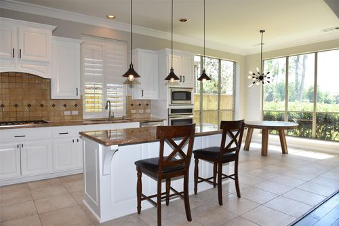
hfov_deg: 73.8
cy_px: 113
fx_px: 226
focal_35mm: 24
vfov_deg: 53.1
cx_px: 170
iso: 400
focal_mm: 24
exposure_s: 1/125
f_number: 5.6
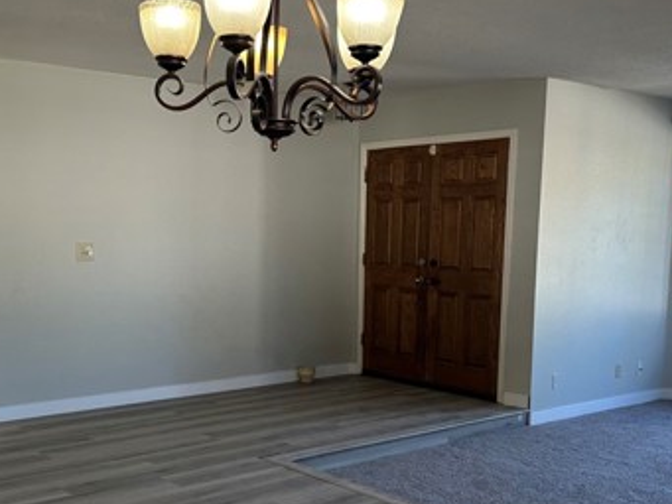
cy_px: 337
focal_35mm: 45
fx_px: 874
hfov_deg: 41.9
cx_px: 284
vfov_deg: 31.9
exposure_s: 1/120
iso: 100
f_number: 1.78
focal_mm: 6.86
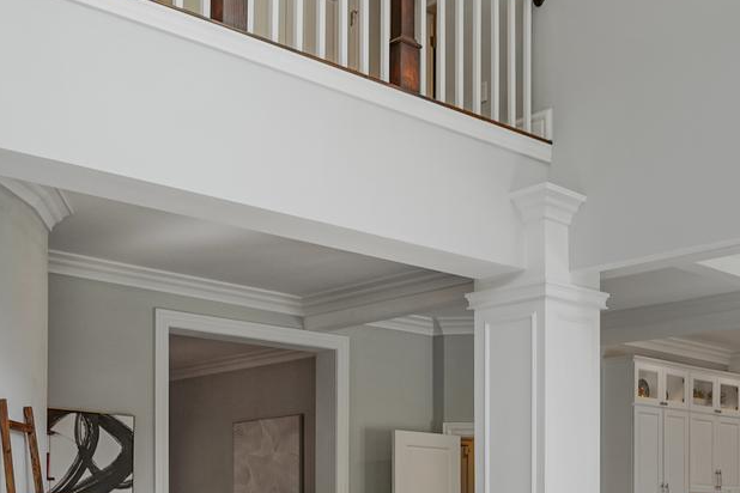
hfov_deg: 36.5
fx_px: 1089
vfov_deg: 24.2
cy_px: 515
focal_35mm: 53
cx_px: 568
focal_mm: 16
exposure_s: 1/30
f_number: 8
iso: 500
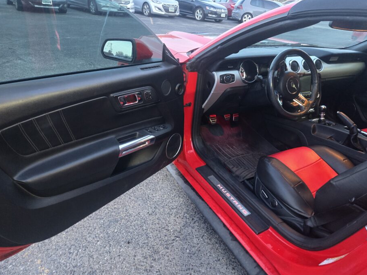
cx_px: 200
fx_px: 276
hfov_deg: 67.2
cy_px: 141
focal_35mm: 26
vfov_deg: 53.0
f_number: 1.8
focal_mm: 5.4
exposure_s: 1/60
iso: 1600
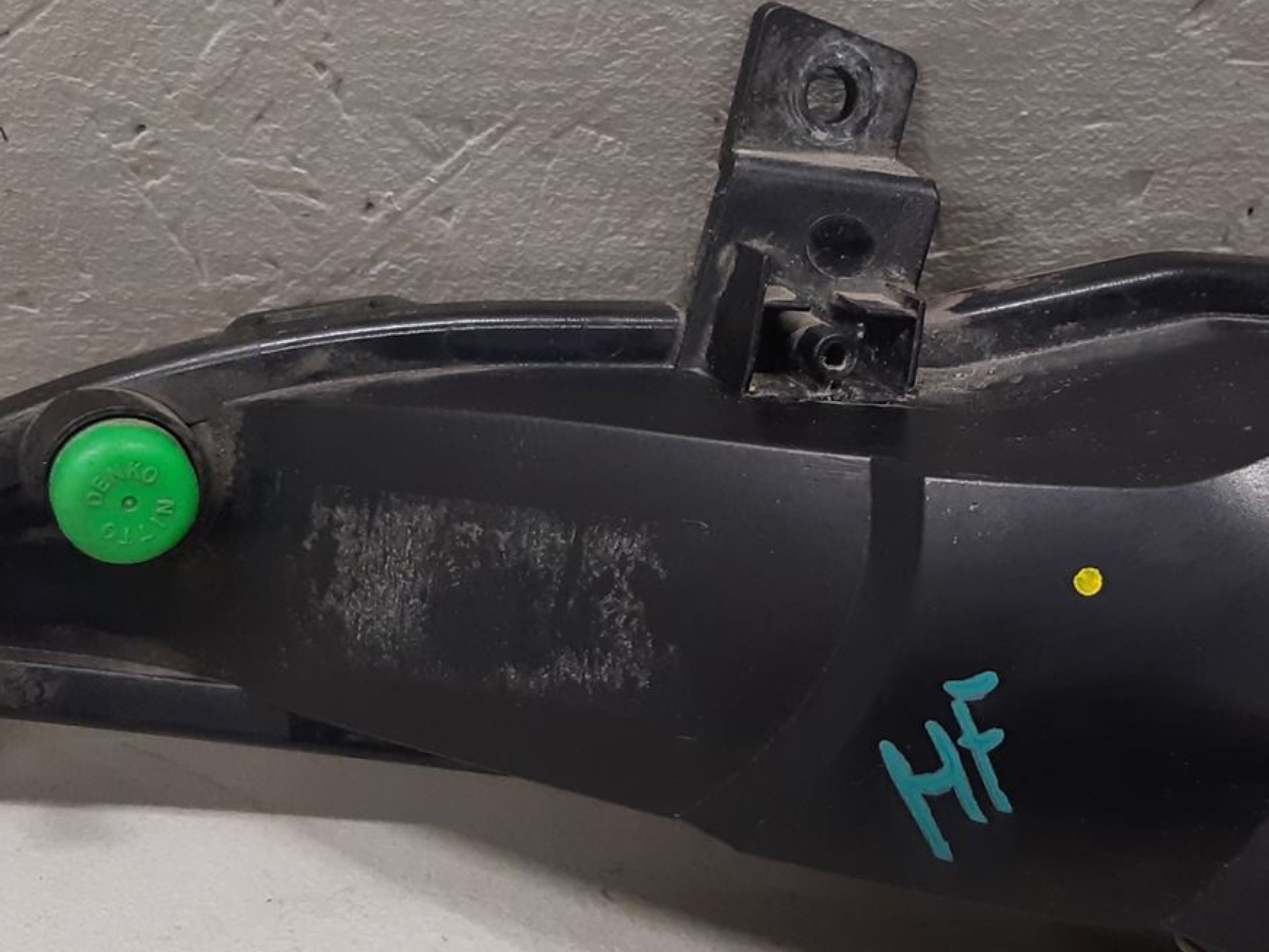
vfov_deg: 24.0
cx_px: 879
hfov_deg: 31.3
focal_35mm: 61
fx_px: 2237
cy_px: 462
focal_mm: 3.93
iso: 160
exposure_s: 1/50
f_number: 1.7
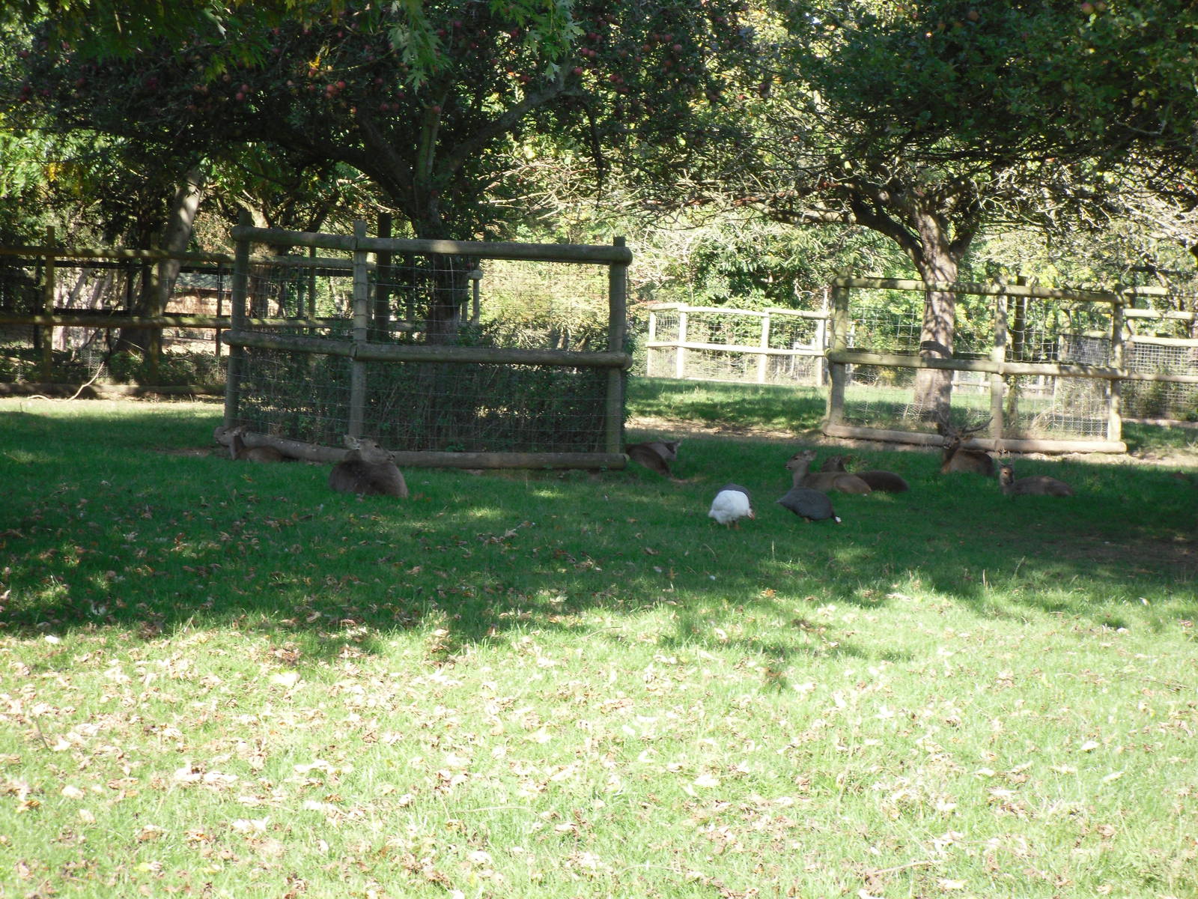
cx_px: 599
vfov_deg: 14.1
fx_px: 3634
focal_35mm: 105
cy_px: 450
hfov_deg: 18.7
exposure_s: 1/90
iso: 100
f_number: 5.6
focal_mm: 18.9
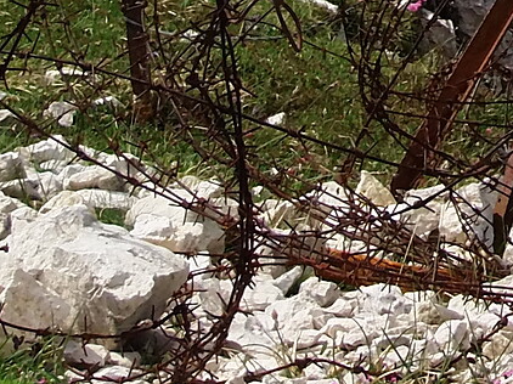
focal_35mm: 223
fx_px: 3303
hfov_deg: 8.5
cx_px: 924
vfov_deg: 6.5
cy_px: -348
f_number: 8.9
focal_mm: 8.7
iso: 100
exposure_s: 1/250
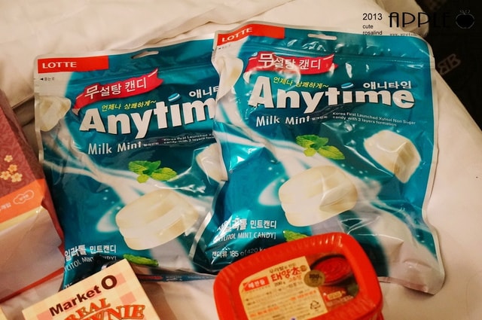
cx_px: 241
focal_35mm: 74
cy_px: 160
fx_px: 983
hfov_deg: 27.6
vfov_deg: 18.5
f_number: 6.3
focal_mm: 49
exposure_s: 1/30
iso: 3200
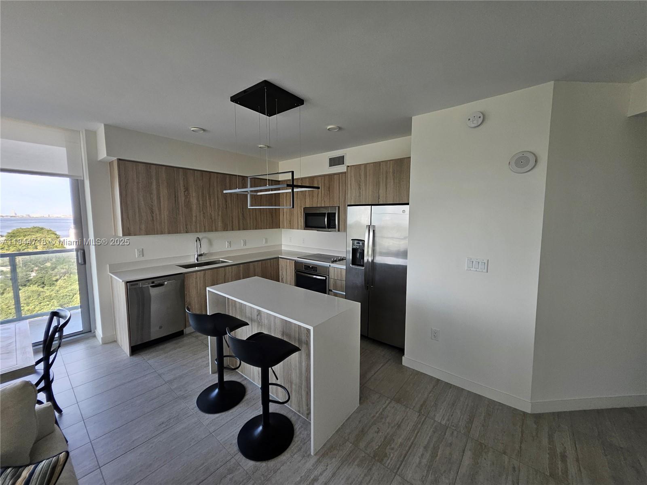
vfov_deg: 89.9
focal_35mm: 13
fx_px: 243
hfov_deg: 106.2
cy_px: 242
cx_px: 324
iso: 64
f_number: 2.2
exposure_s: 1/77.4
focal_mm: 1.74
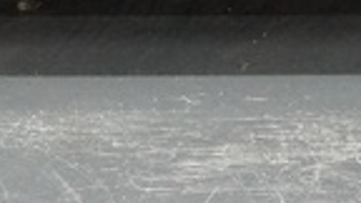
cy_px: -93
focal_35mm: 126
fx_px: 1206
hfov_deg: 16.9
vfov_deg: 9.4
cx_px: 65
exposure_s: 1/125
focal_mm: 16
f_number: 3.5
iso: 3200
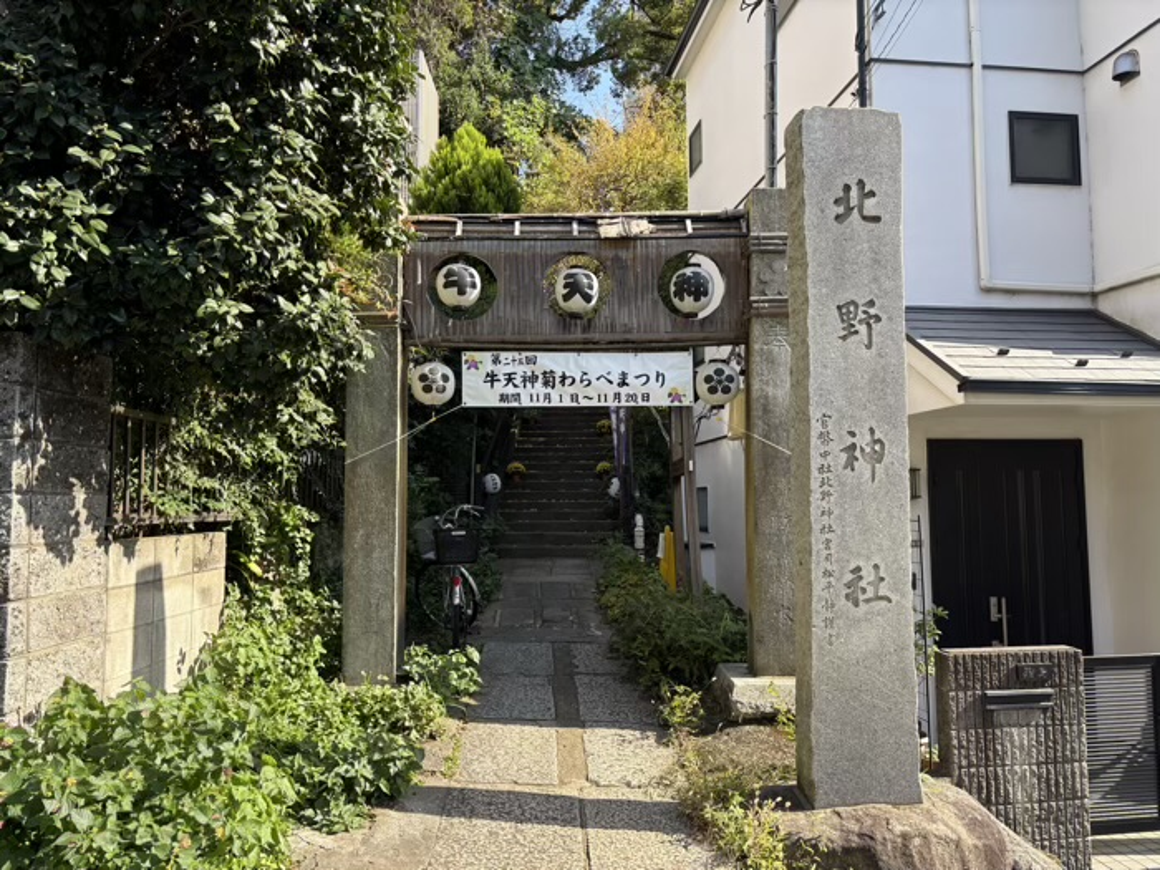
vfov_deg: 53.1
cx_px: 580
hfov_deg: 67.3
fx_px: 871
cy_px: 435
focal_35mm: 26
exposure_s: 1/711
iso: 50
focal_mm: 5.96
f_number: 1.6
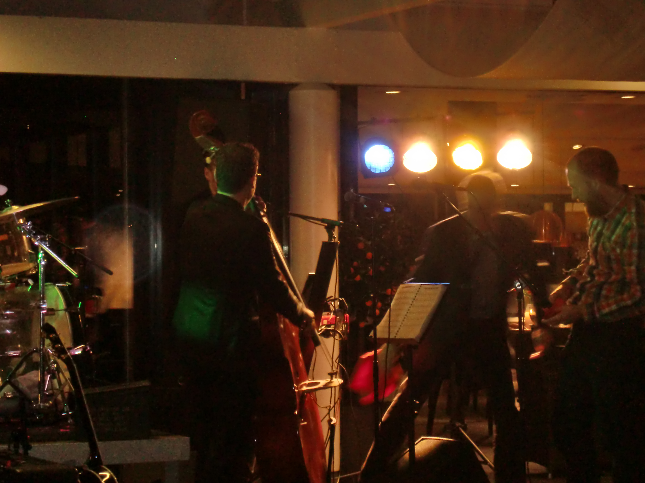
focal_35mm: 104
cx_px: 322
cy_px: 242
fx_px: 1938
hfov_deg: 18.9
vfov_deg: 14.2
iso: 400
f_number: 5.9
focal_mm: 18.6
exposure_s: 1/20
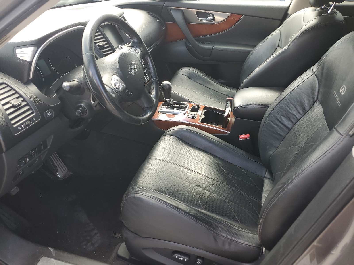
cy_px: 132
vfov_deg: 53.1
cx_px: 177
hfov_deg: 67.3
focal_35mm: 26
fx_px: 266
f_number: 1.5
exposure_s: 1/125
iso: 50
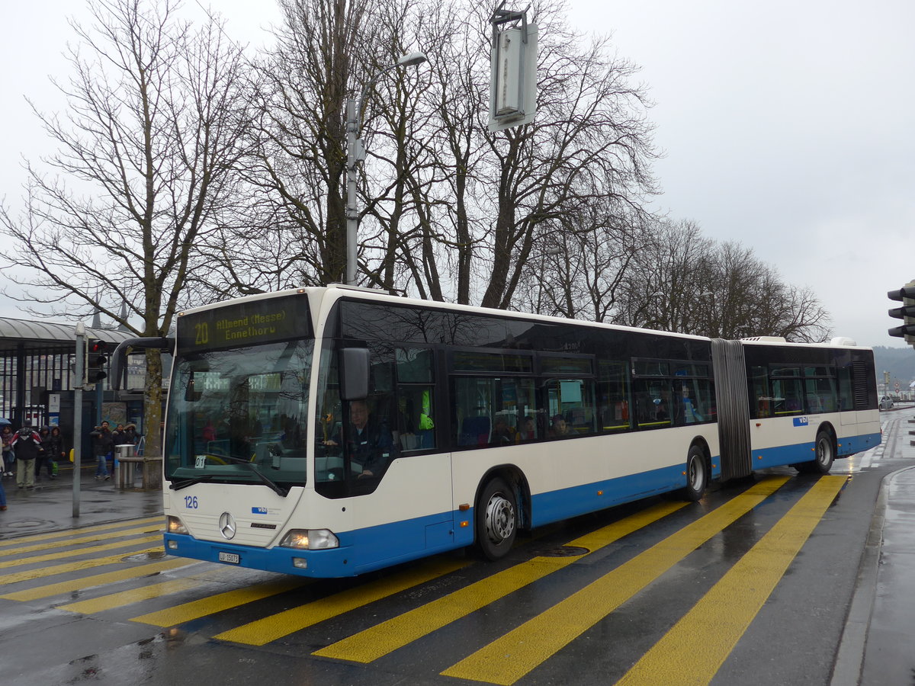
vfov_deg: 48.2
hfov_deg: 61.7
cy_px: 343
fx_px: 767
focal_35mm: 29
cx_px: 458
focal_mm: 6
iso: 80
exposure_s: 1/250
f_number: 2.8
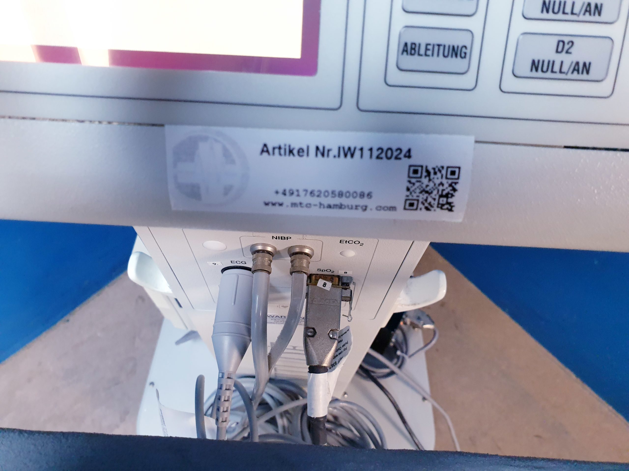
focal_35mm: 26
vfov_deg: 53.1
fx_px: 472
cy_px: 236
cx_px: 314
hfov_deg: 67.3
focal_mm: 4.3
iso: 320
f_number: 2.4
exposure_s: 1/50
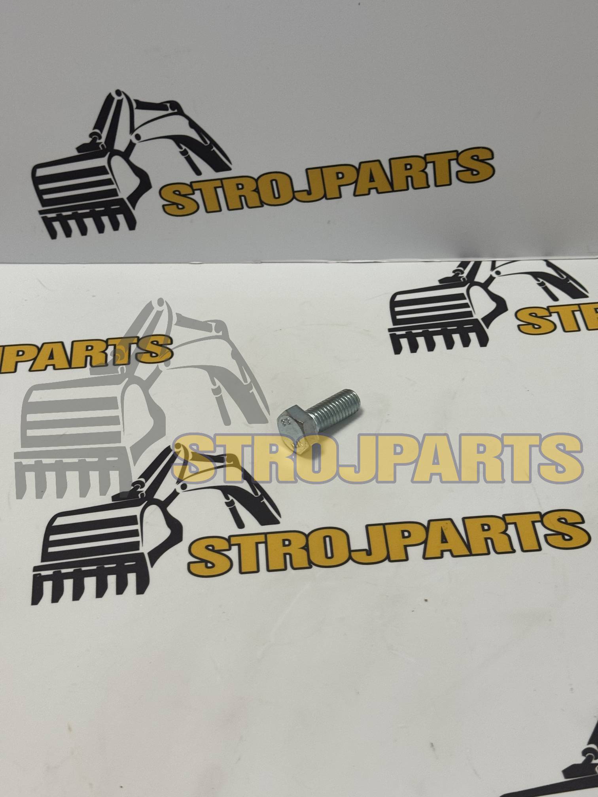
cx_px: 299
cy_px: 398
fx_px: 1106
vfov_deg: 39.7
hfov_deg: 30.3
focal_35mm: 48
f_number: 1.78
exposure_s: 1/50
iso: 100
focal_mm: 6.86
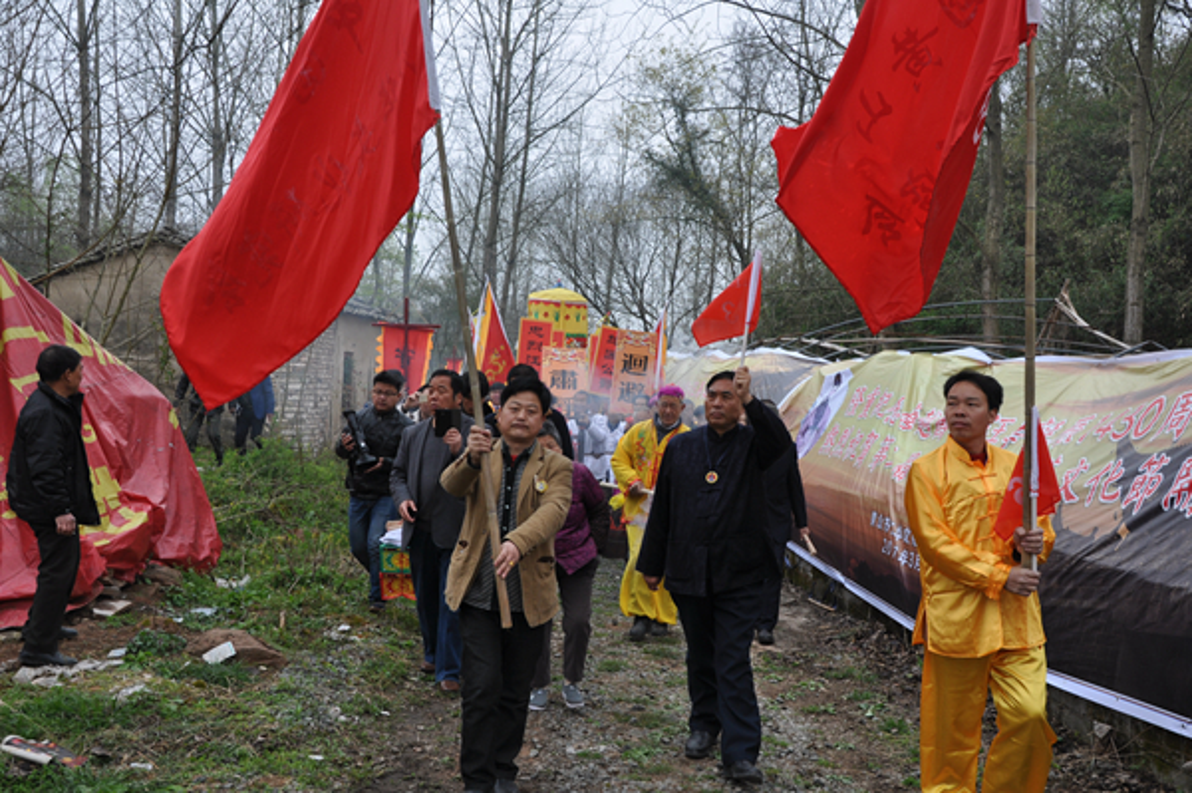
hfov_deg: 51.3
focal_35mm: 38
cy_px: 396
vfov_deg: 35.4
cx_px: 596
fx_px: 1241
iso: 200
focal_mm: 25
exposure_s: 1/200
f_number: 7.1
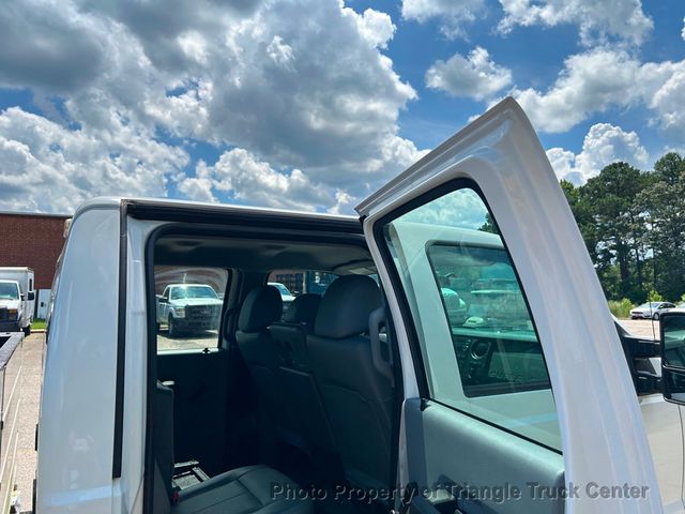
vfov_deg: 53.1
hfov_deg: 67.3
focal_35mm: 26
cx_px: 342
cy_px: 257
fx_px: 515
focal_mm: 5.7
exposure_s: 1/3571
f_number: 1.5
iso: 50
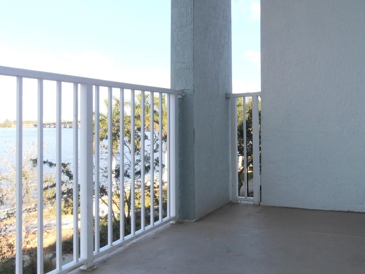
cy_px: 111
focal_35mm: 34
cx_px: 223
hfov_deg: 53.5
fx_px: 359
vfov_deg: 41.6
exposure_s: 1/400
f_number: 3
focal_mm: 4.2
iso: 80
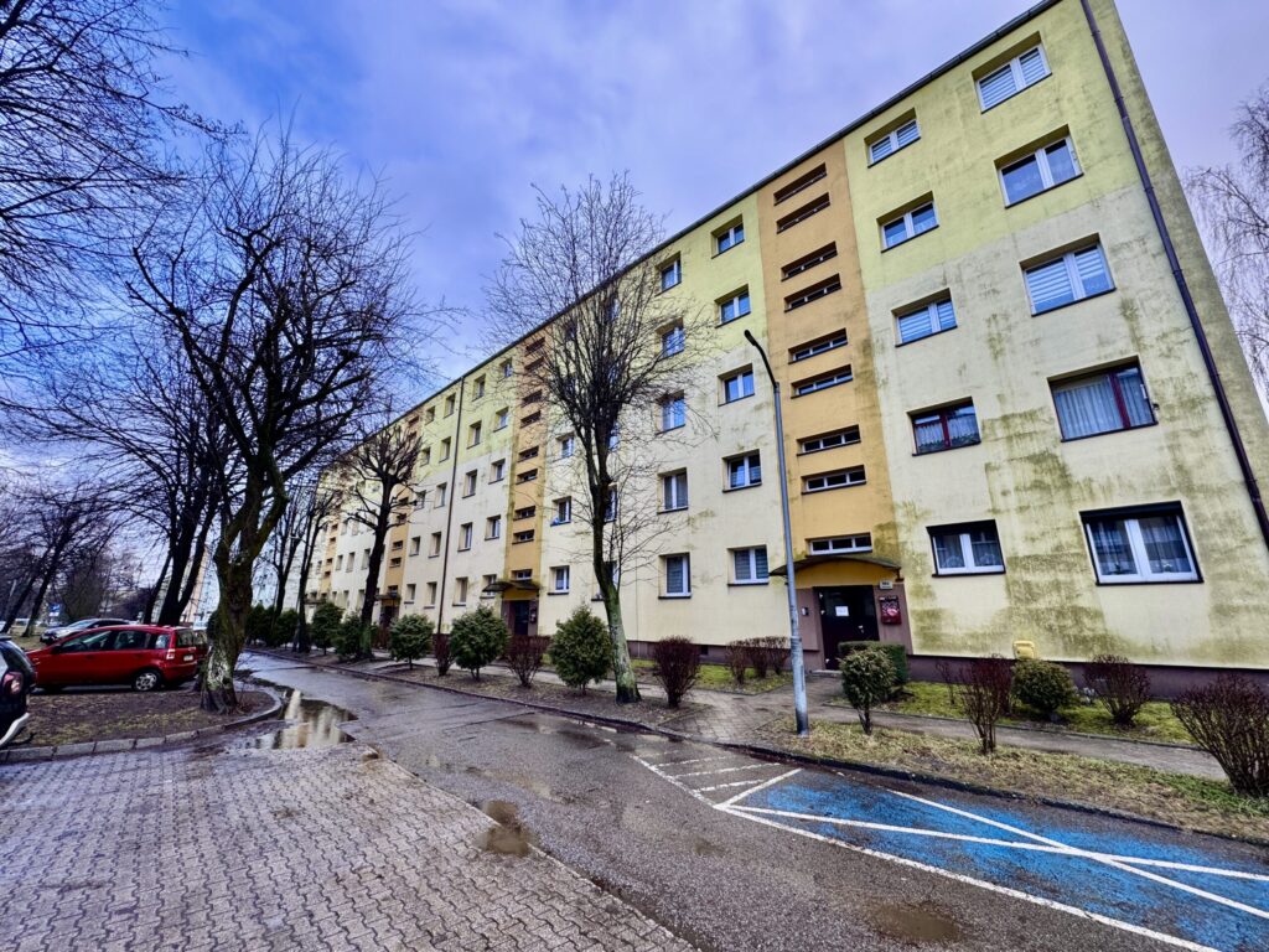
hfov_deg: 102.1
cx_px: 634
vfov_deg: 85.7
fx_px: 513
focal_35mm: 14
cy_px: 476
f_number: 2.2
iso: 40
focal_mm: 2.22
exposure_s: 1/294
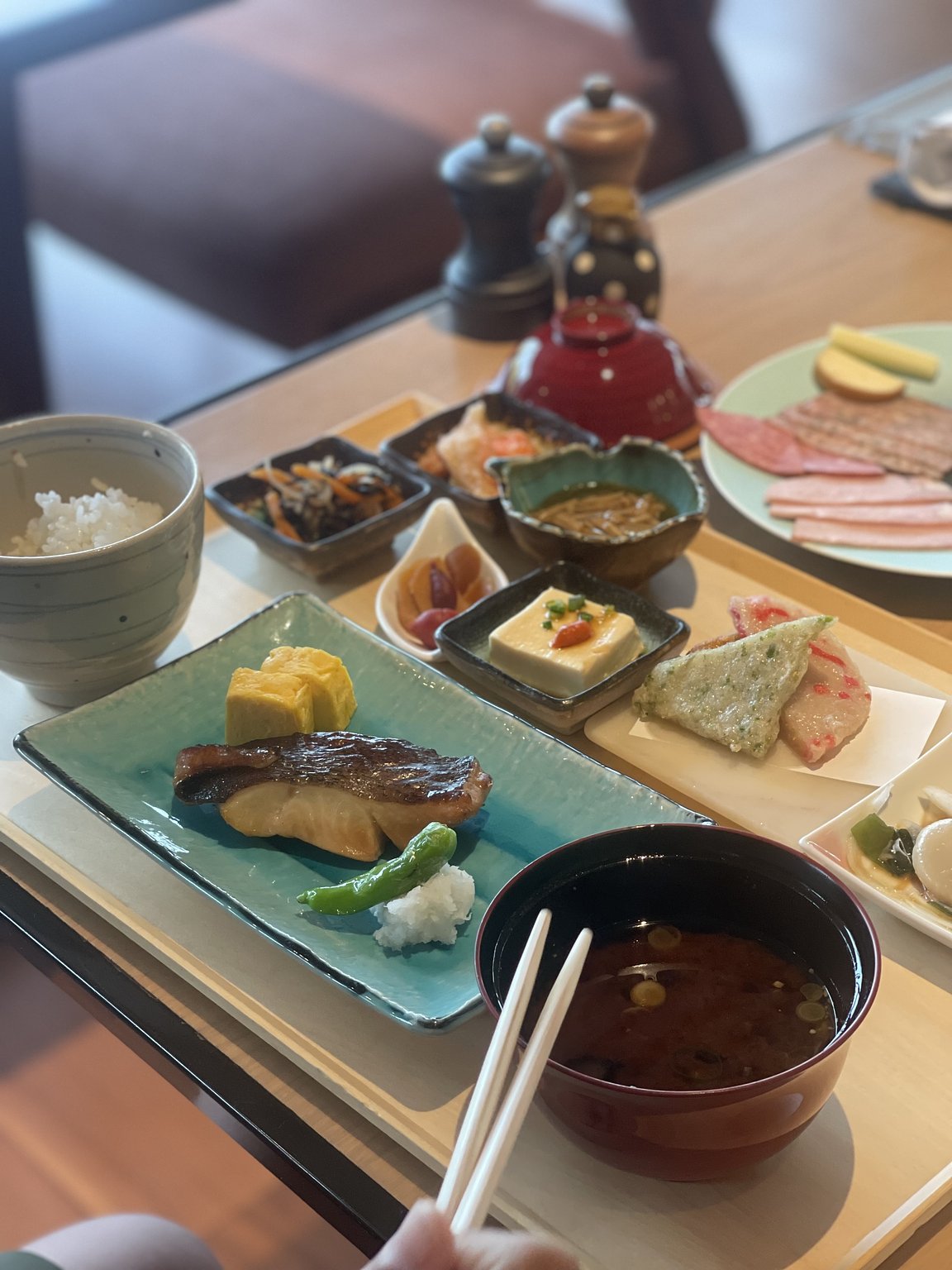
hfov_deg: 22.9
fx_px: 2347
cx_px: 476
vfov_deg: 30.3
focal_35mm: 64
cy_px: 635
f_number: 2.2
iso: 200
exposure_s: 1/120
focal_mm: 7.5
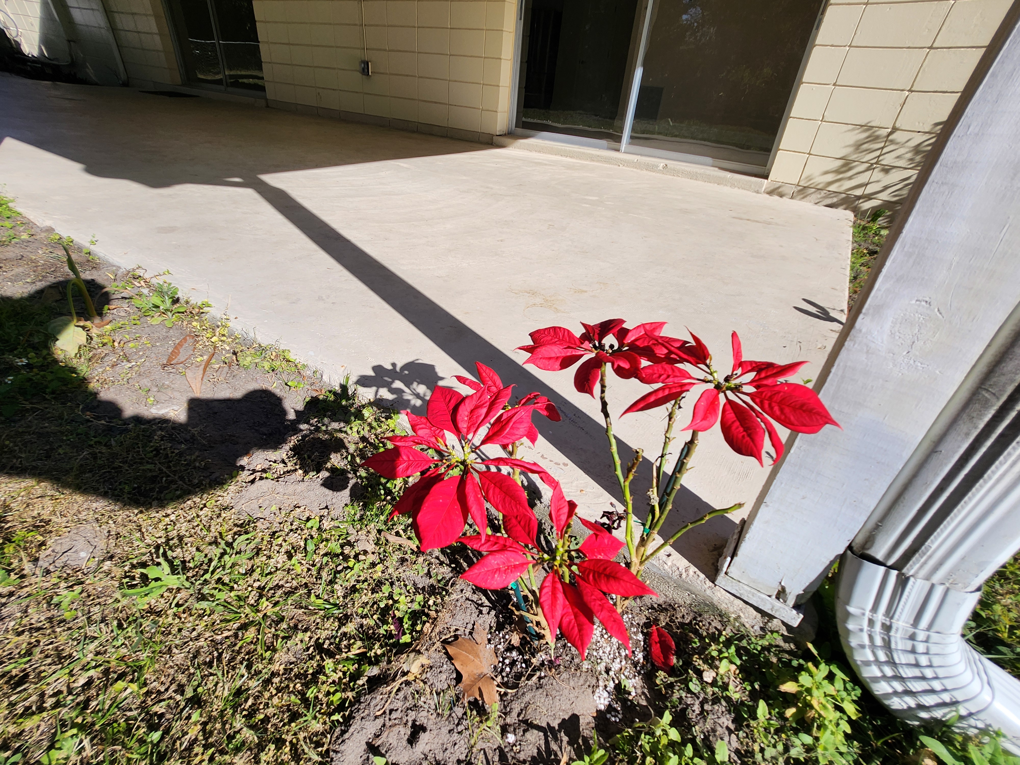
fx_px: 383
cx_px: 510
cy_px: 382
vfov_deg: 89.9
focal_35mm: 13
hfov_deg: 106.2
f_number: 2.2
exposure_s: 1/1099
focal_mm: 1.7
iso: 32
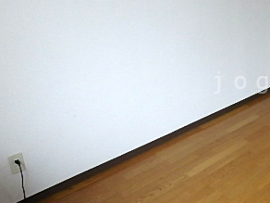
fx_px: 359
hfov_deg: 36.6
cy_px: 82
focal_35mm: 46
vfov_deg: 31.4
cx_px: 276
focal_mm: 3.7
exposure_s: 1/30
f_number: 3.5
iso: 200
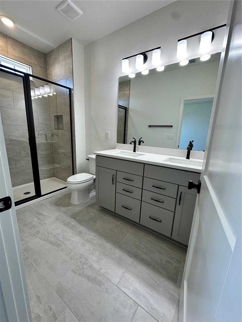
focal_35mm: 14
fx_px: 130
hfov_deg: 85.7
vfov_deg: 102.1
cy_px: 161
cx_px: 121
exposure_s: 1/120
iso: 125
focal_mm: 2.22
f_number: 2.2
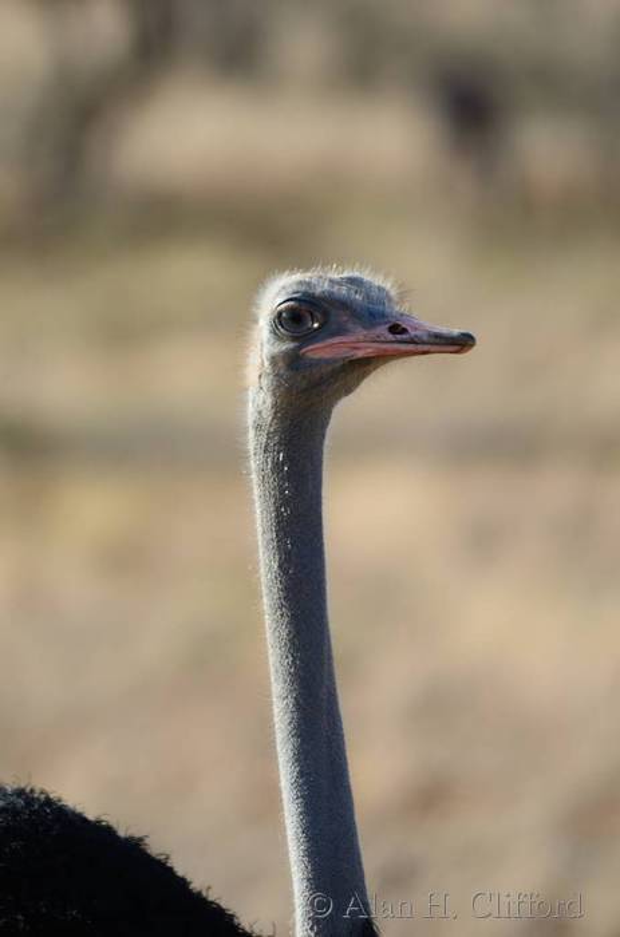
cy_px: 468
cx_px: 310
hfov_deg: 2.3
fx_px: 15584
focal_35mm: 600
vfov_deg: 3.4
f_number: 5.6
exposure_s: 1/500
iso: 200
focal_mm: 400
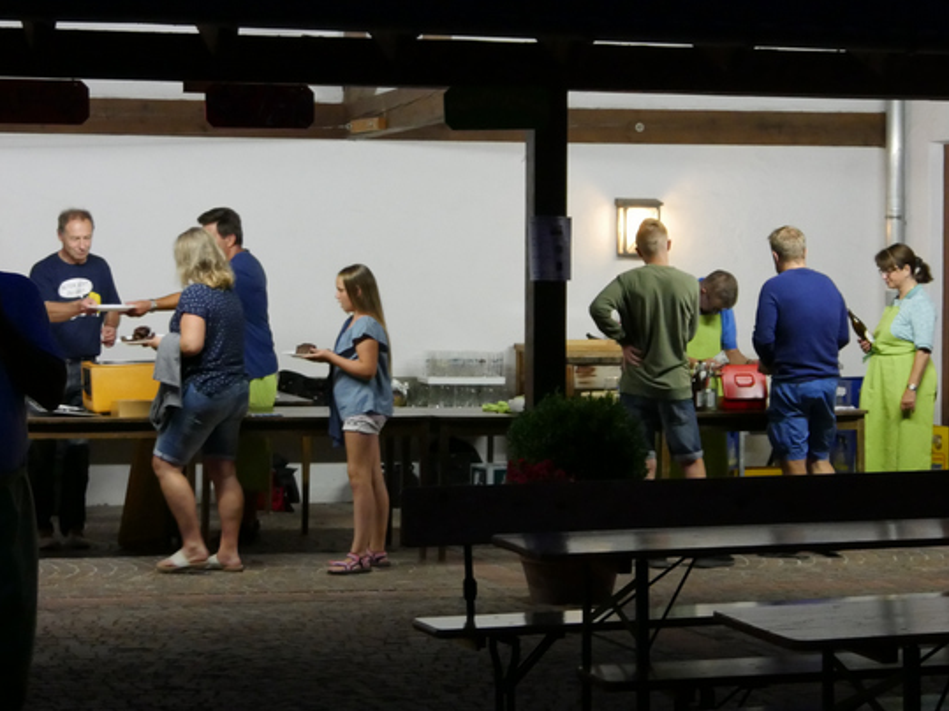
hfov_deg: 19.5
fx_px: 2768
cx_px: 445
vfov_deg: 14.6
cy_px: 310
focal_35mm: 101
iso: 2500
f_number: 4.5
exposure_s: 1/80
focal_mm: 34
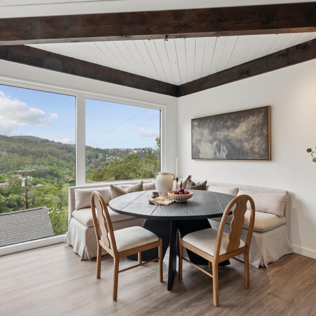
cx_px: 170
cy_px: 158
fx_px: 227
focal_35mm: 22
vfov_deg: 69.6
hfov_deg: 69.5
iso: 200
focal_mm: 17
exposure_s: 1/20
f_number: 11
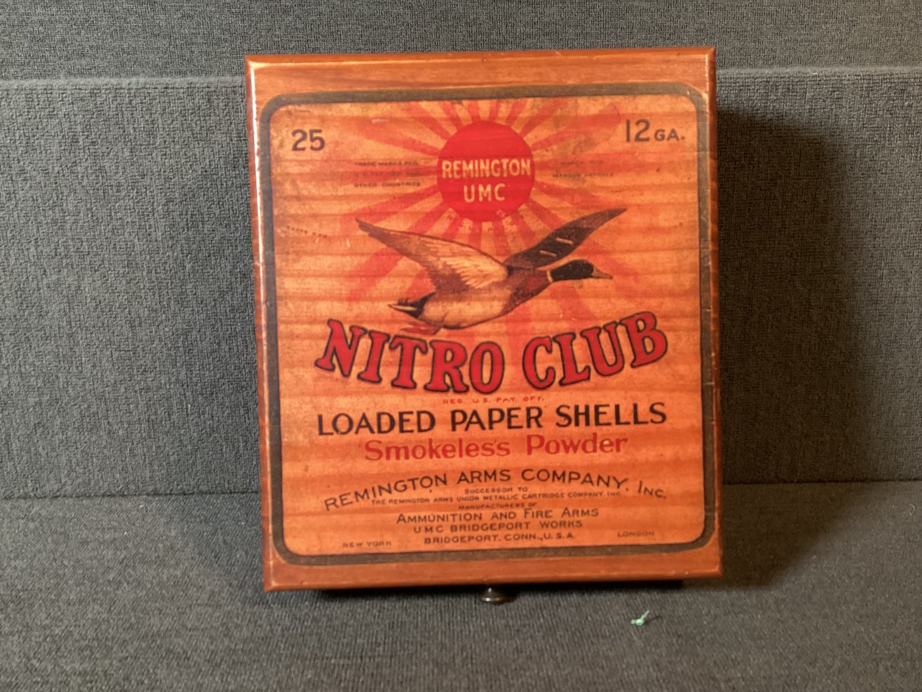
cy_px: 346
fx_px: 826
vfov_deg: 45.4
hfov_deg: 58.3
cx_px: 461
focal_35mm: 31
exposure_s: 1/50
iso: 250
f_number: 2.4
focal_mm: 3.3
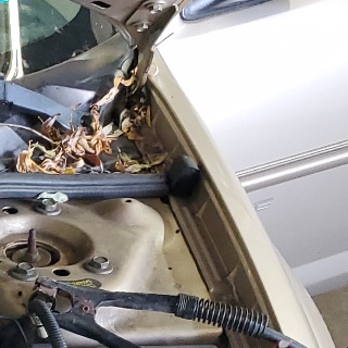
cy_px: 481
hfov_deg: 12.9
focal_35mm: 115
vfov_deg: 14.4
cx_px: -386
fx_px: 1308
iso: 124
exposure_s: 1/60.2
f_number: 1.5
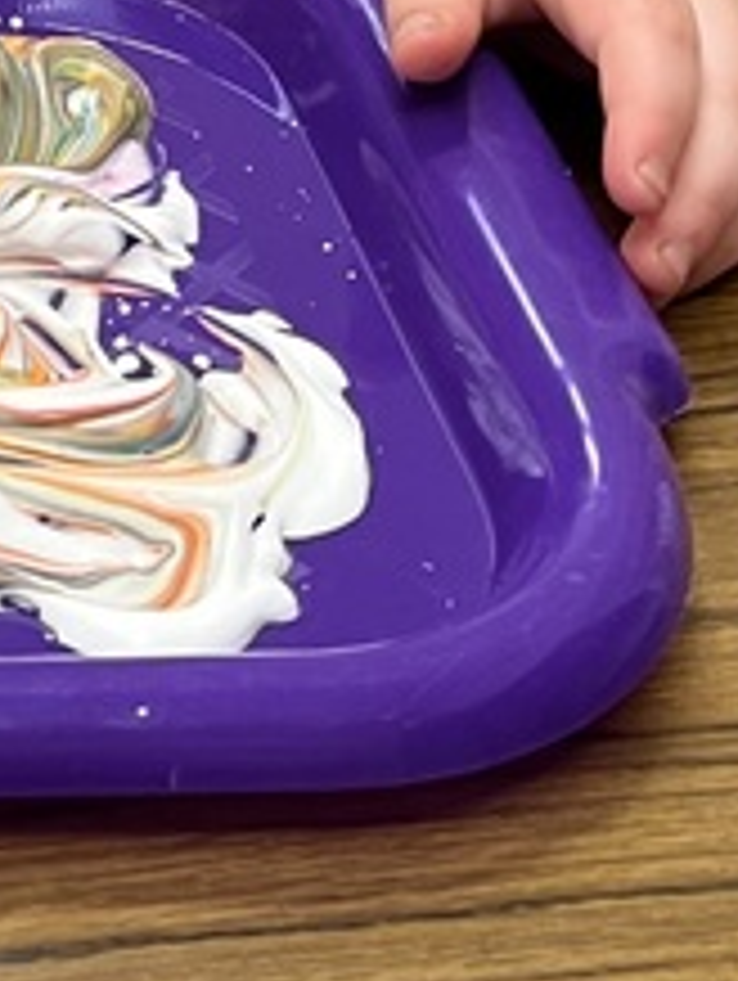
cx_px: -688
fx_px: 3461
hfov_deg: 11.1
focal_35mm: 122
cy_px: -351
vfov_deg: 15.3
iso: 80
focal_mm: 5.1
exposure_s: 1/60
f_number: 1.6
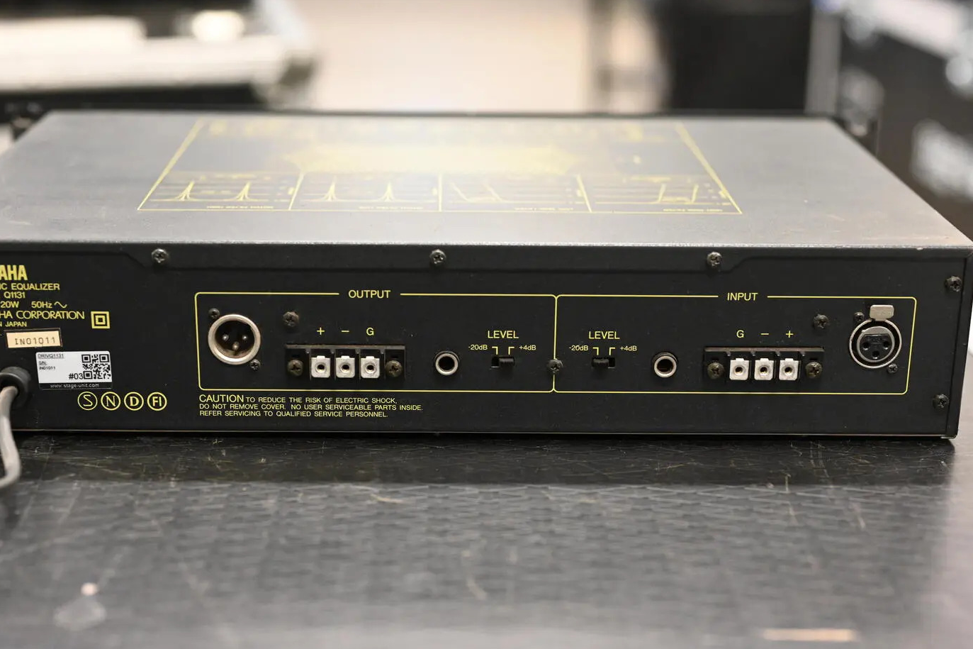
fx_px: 1594
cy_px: 380
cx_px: 447
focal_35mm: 59
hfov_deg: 33.9
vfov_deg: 23.0
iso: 3200
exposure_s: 1/60
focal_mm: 50
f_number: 2.8
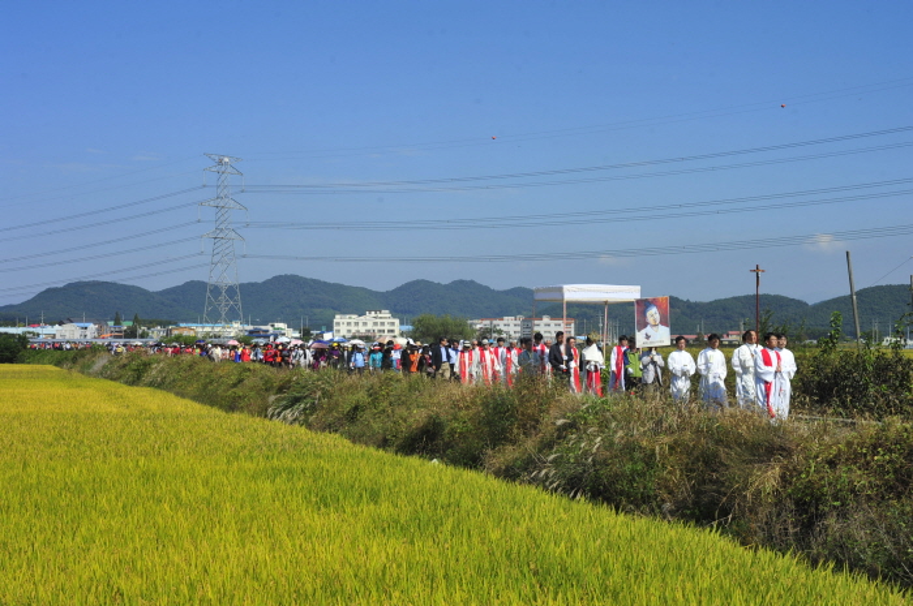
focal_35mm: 58
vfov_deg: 23.3
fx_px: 1469
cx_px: 456
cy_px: 303
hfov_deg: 34.5
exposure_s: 1/320
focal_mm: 58
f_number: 11
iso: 200
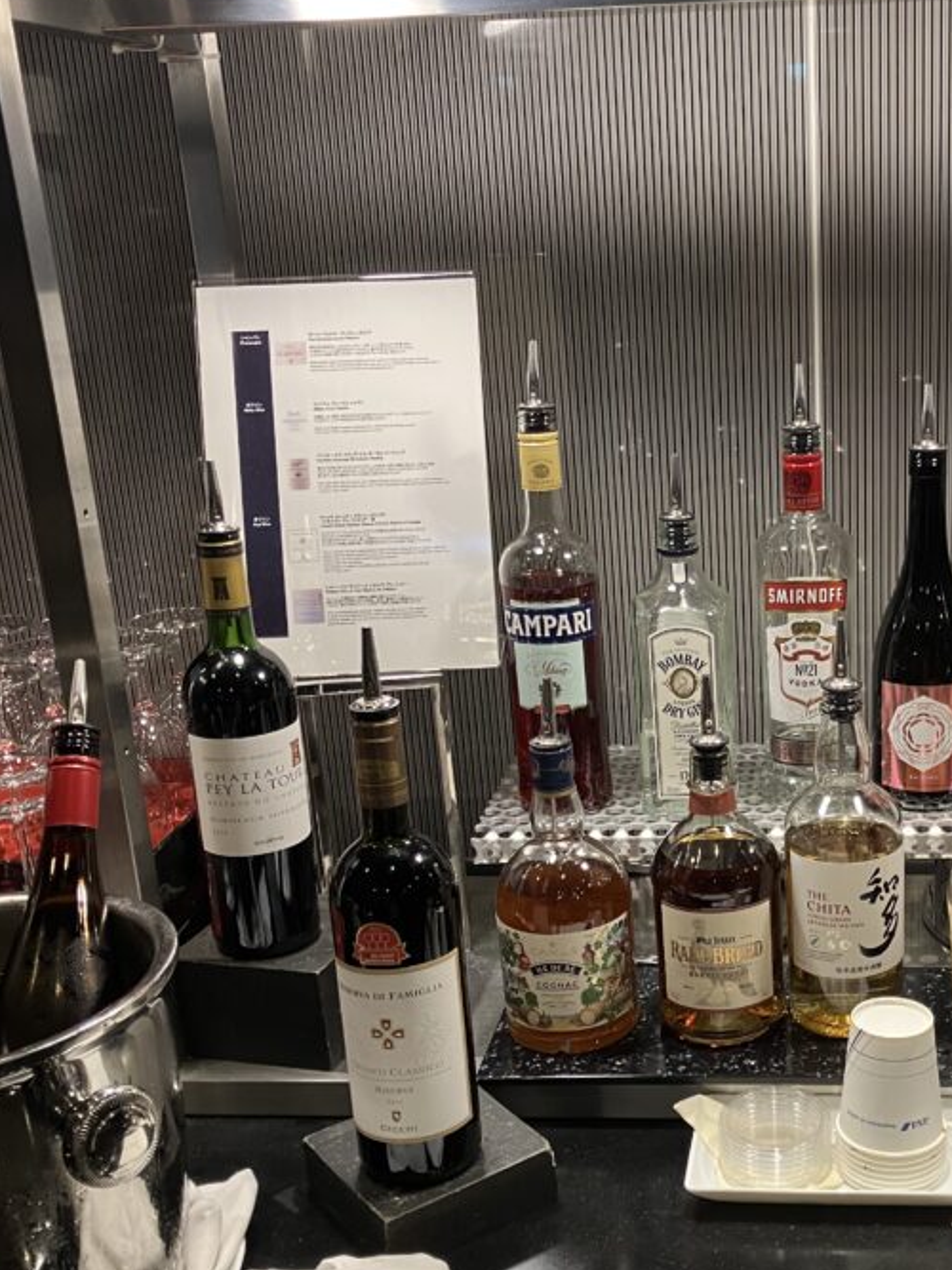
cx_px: 725
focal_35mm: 43
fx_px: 1577
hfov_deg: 32.9
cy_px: 764
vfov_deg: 43.6
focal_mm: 3.99
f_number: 1.8
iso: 160
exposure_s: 1/50
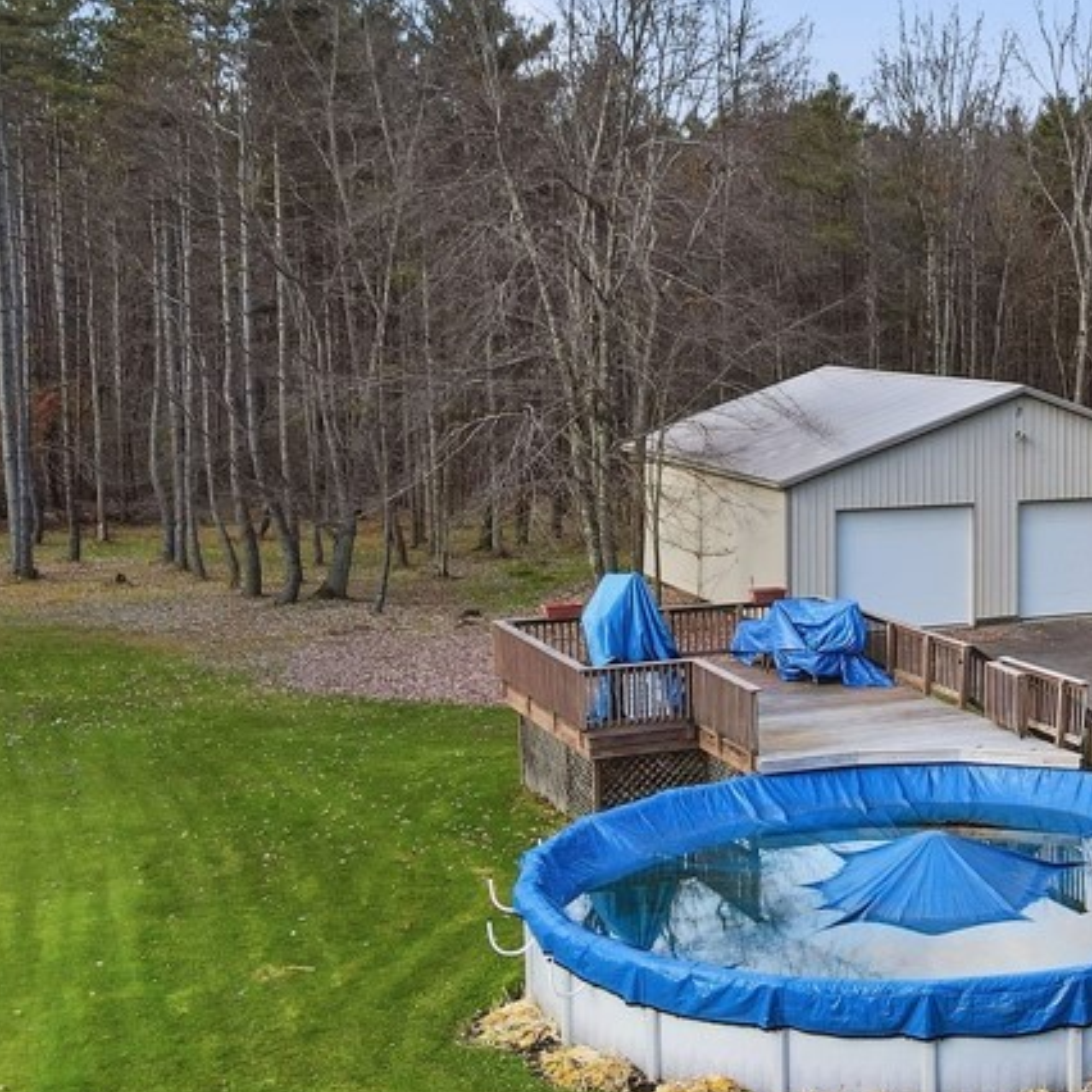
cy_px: 551
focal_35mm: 51
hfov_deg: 31.0
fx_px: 1820
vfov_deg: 33.4
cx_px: 1087
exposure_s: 1/725
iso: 100
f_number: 2.8
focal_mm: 4.5
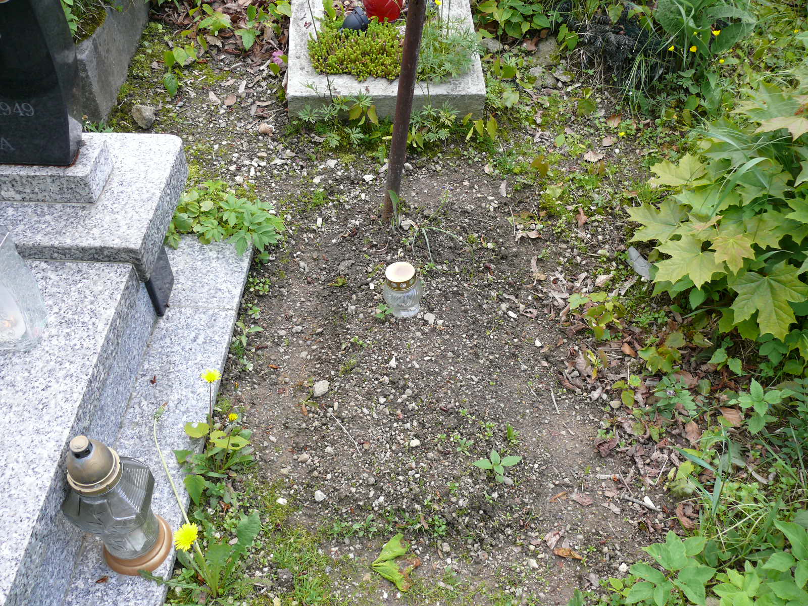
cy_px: 303
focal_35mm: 35
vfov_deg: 40.7
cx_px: 404
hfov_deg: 52.6
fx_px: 817
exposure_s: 1/125
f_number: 2.8
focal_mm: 7.4
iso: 100
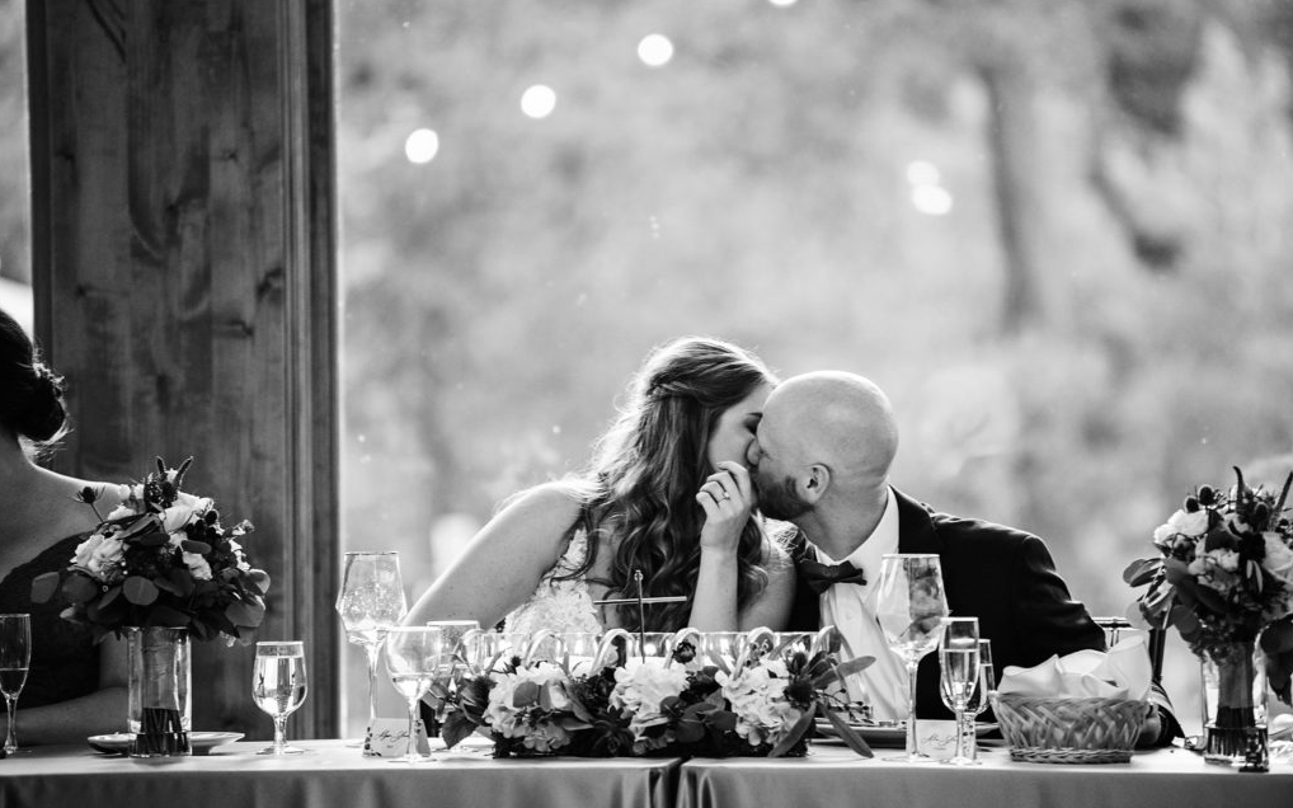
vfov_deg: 6.4
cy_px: 398
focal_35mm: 205
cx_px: 646
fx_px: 7223
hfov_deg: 10.2
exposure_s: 1/200
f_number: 2.8
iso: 1600
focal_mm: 200
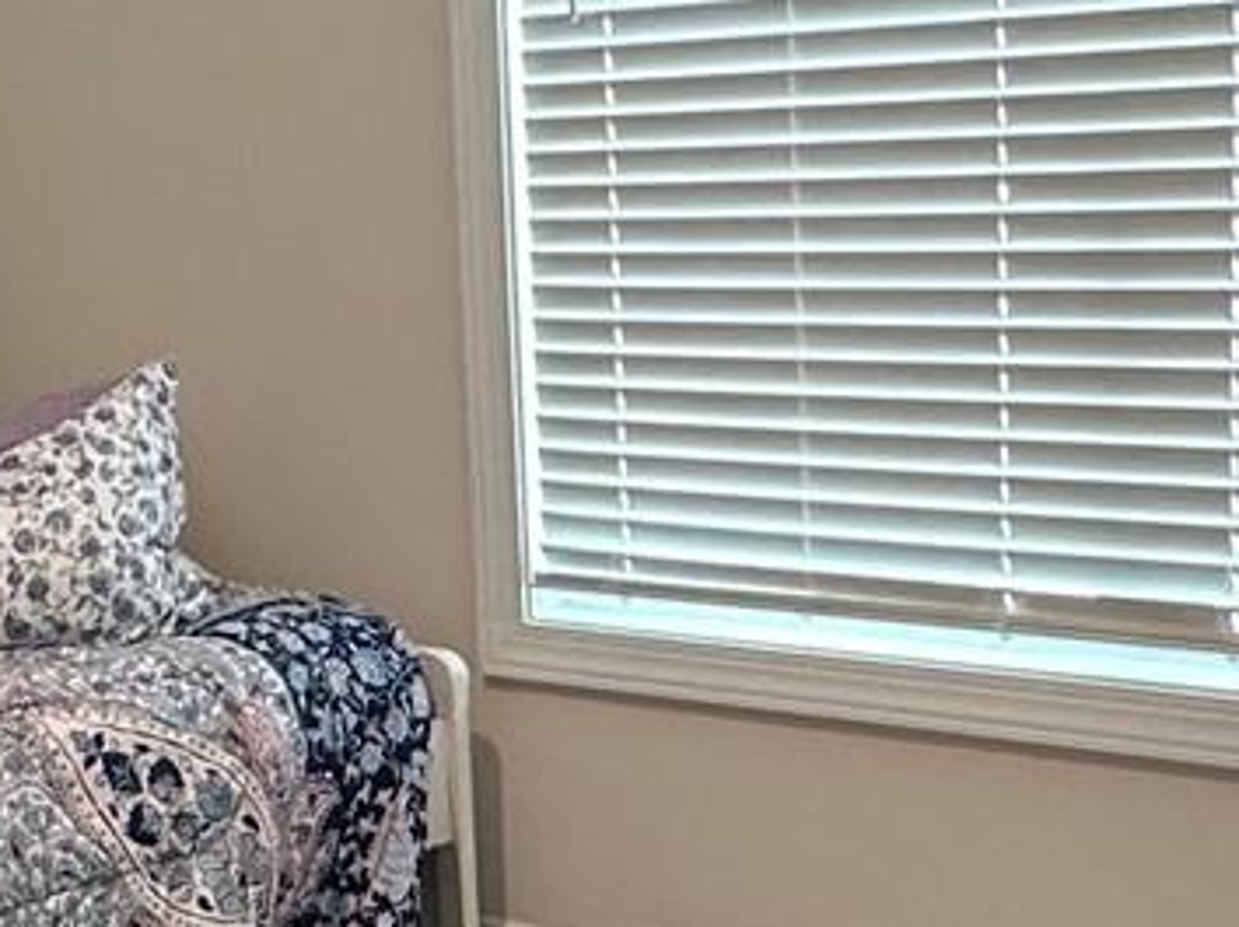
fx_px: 2897
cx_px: 234
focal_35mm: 81
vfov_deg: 18.1
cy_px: 672
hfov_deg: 23.7
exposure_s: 1/60
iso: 160
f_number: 2.2
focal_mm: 2.22
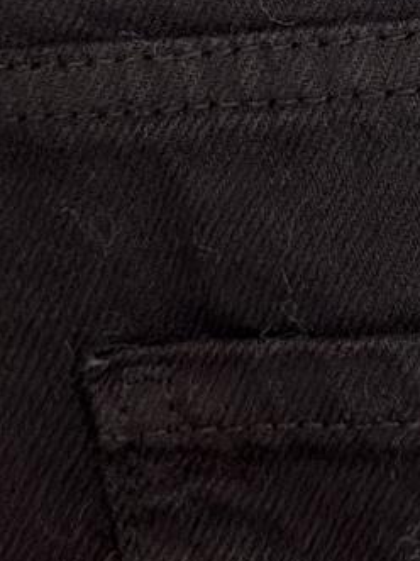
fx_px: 3756
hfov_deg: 6.3
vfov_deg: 8.2
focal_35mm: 232
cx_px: 786
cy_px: -485
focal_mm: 6.86
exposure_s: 1/100
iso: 100
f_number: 1.78
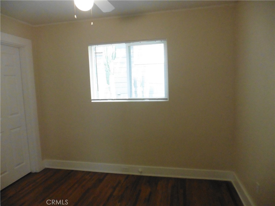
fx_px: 191
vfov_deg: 56.8
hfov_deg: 71.6
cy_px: 103
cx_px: 138
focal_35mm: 24
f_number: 3.3
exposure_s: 1/200
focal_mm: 4.3
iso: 1250
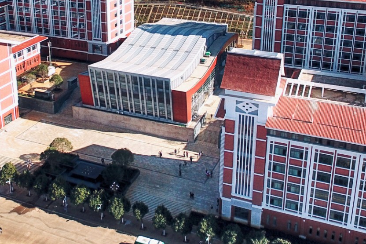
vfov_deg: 27.5
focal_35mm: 48
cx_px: 141
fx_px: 488
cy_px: 48
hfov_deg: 40.9
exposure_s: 1/829
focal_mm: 3.61
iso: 100
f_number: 2.8
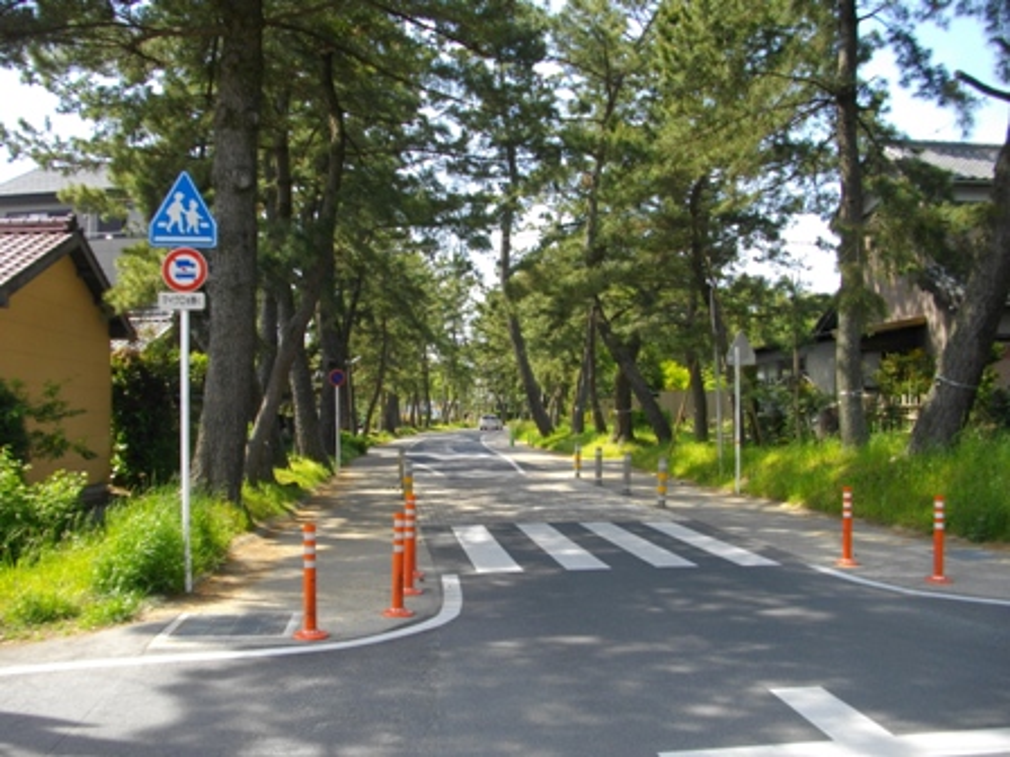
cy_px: 378
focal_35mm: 32
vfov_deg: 44.2
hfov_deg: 56.8
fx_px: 934
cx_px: 505
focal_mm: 5.7
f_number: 2.9
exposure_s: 1/400
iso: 100
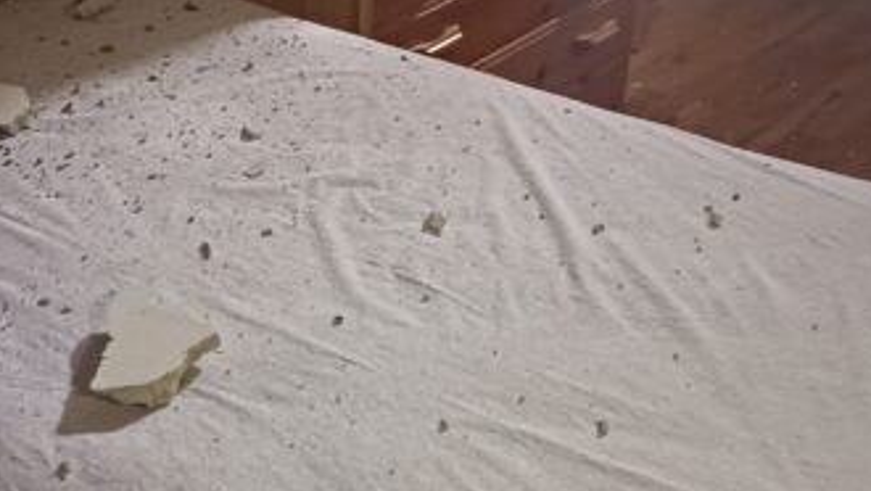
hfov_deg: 27.6
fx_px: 1756
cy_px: 182
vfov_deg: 15.9
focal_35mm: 76
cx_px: 272
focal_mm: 5.27
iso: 5406
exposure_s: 1/14.3
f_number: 1.7
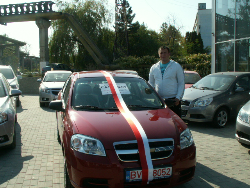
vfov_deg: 40.7
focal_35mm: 35
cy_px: 94
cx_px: 125
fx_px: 253
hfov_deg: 52.6
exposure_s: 1/160
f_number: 8
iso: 50
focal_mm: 5.86
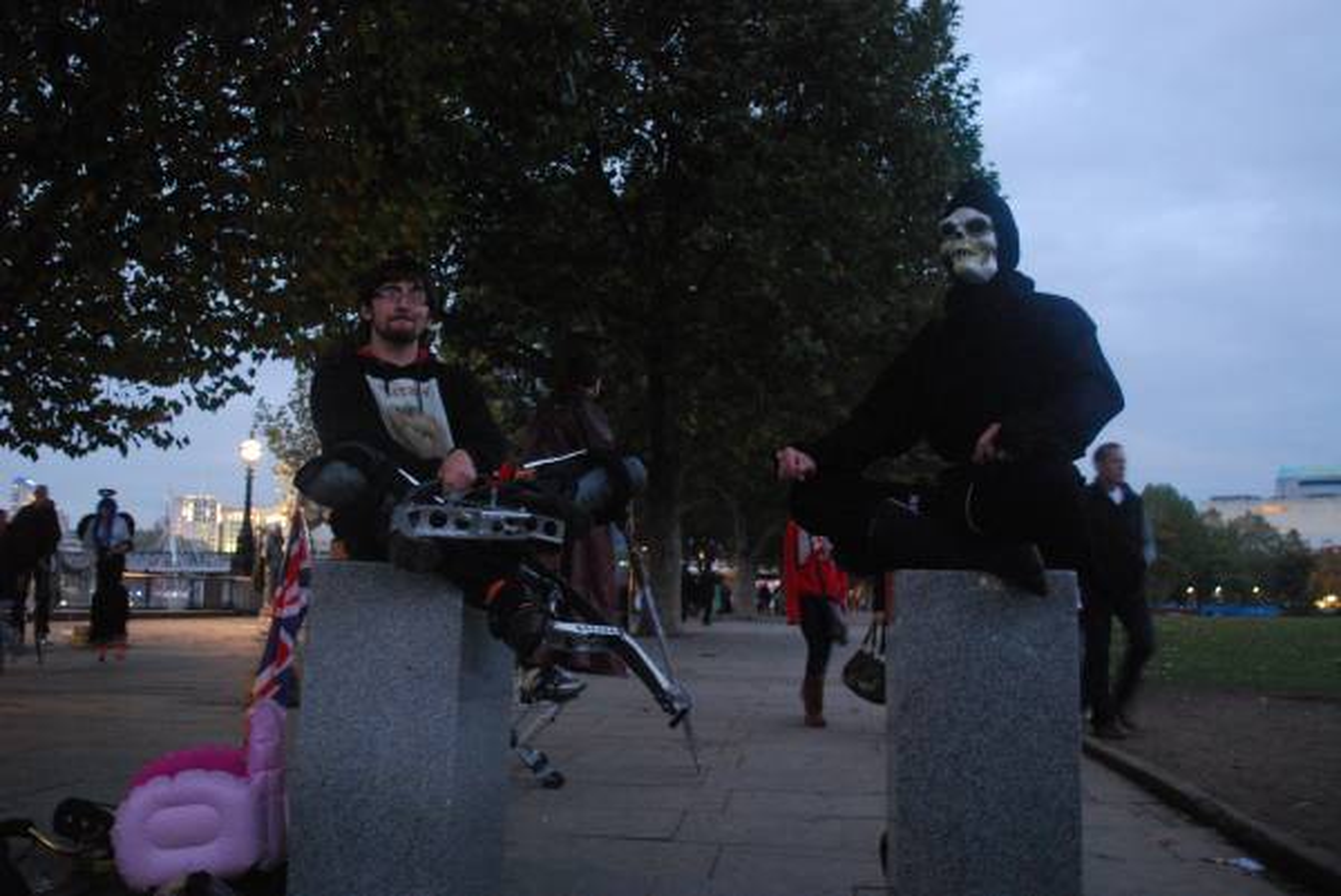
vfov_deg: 43.7
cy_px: 448
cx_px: 670
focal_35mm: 30
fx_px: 1118
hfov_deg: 61.9
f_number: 3.8
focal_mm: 20
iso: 1600
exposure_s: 1/13
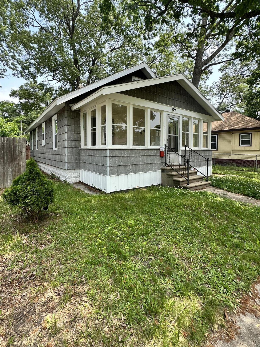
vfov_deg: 90.8
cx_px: 129
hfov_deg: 74.7
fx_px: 170
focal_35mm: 17
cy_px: 157
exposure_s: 1/416
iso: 40
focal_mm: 2.22
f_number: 2.2
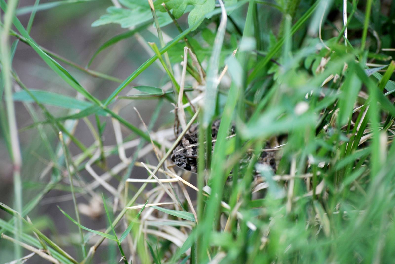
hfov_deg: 7.0
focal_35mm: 292
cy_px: 132
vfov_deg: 4.7
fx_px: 3213
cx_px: 198
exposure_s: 1/320
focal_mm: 195
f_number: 5
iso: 400
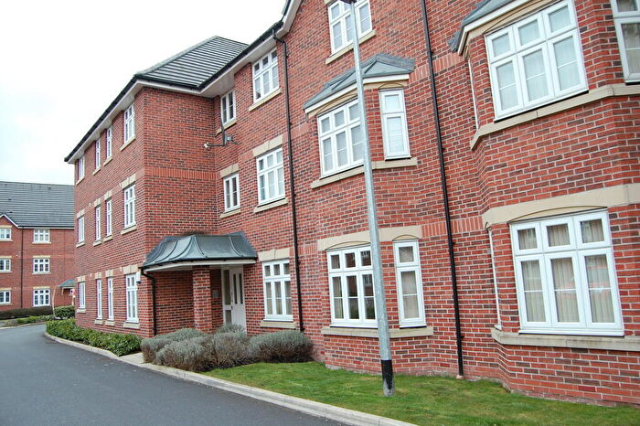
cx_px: 320
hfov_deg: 67.4
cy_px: 213
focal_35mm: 27
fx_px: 480
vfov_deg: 47.9
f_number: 6.3
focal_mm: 18
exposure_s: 1/160
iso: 200
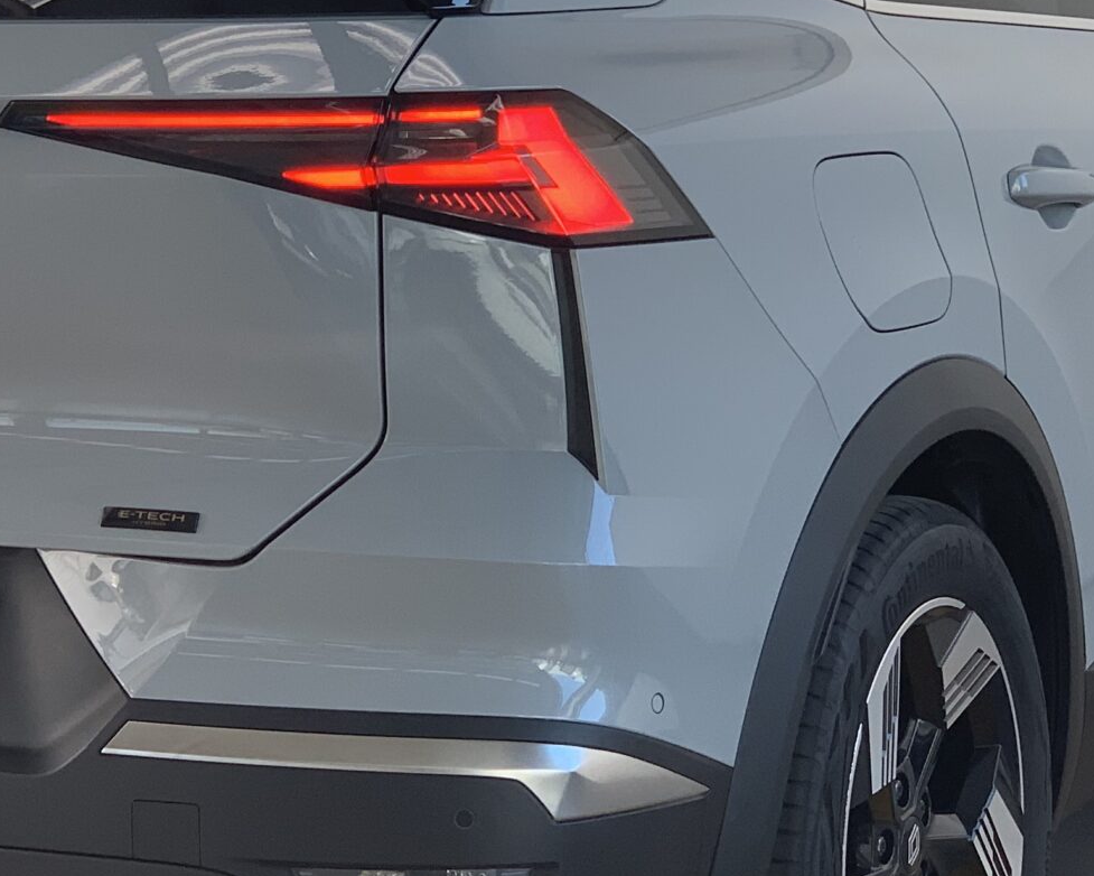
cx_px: 330
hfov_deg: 14.4
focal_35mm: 133
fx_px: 4307
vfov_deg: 11.6
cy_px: 351
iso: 40
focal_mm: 6
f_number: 2.4
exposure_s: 1/122
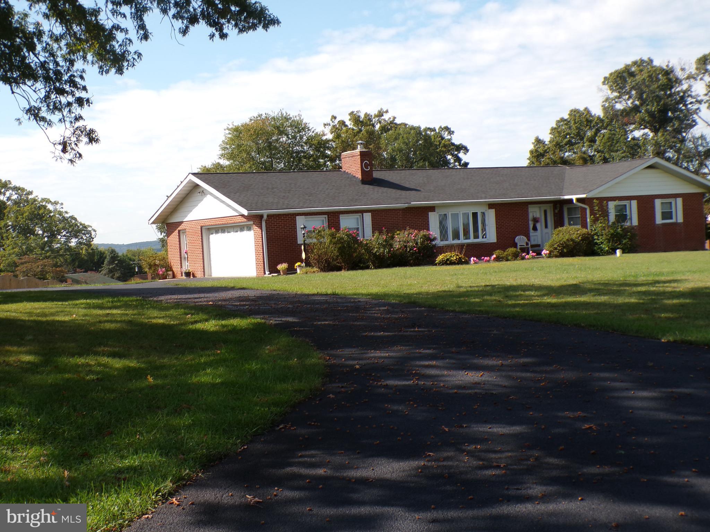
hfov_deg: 38.9
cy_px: 266
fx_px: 1005
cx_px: 355
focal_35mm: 49
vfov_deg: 29.7
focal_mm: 8.7
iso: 100
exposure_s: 1/250
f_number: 5.3
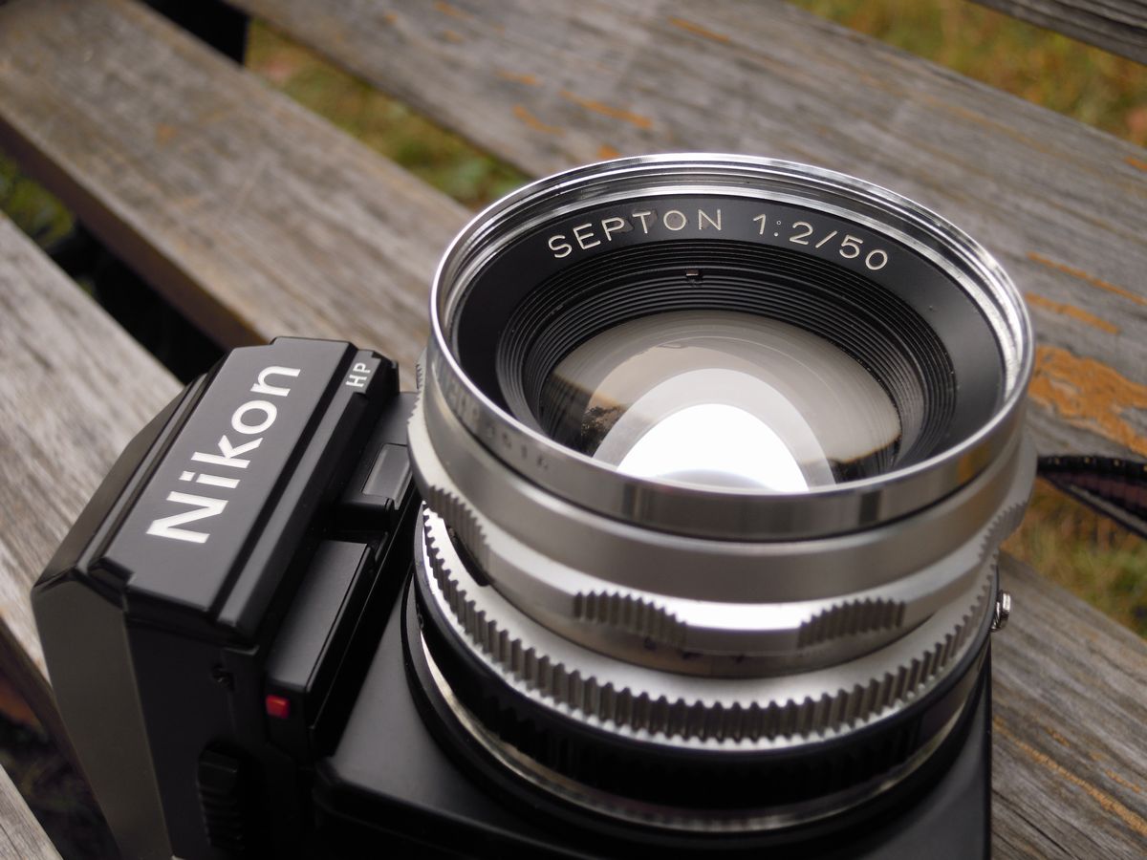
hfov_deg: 41.2
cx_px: 574
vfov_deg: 31.5
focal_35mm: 46
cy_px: 430
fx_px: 1524
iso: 100
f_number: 3.4
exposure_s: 1/125
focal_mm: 8.3
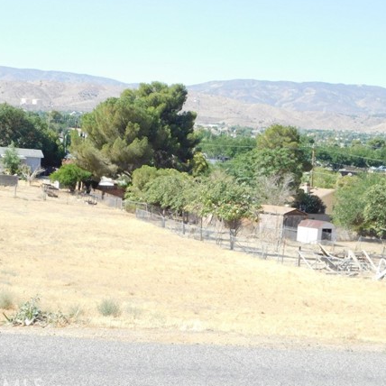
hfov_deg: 22.2
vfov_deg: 22.2
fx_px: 984
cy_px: 183
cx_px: 179
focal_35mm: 78
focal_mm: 10.4
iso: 125
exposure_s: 1/400
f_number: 4
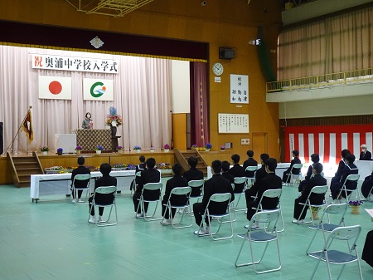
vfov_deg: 31.5
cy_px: 140
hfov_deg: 41.3
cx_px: 186
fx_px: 495
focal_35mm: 46
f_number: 4.5
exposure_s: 1/50
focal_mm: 7.53
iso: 640
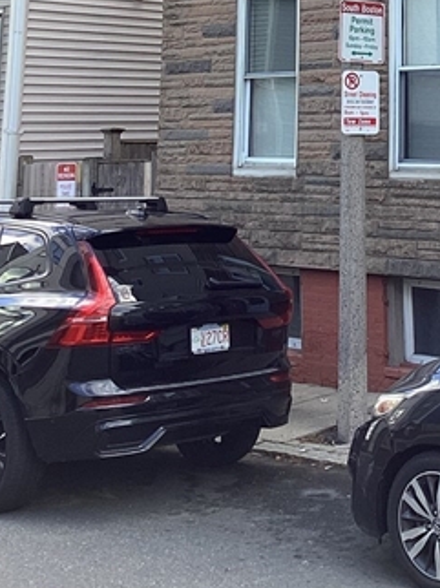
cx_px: 414
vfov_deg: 24.2
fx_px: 1256
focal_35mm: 74
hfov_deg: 19.4
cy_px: -100
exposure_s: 1/171
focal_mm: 3.3
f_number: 2.4
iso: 25
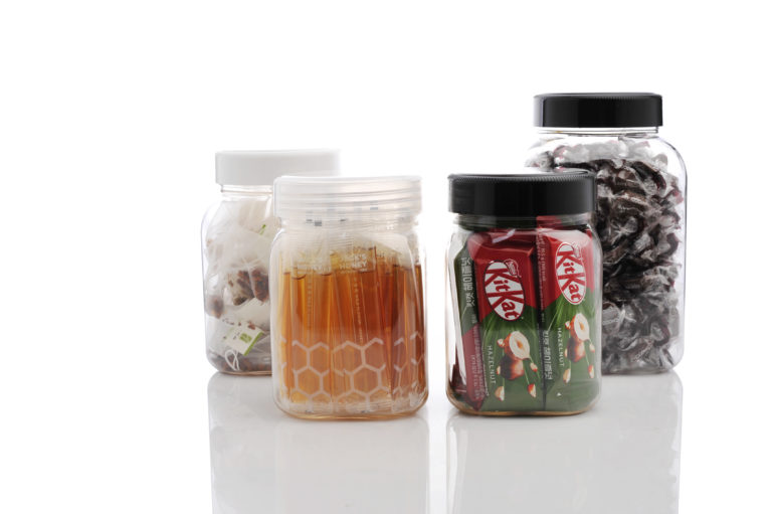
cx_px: 386
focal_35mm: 50
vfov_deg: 27.0
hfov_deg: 39.6
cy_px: 257
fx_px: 1071
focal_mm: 50
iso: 100
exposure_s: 1/125
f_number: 13
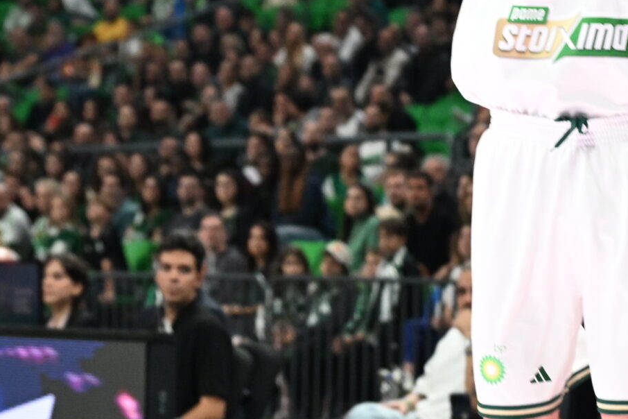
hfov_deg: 9.8
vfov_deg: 6.5
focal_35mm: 209
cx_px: 409
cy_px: -61
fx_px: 3646
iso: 4000
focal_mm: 74
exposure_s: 1/640
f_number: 4
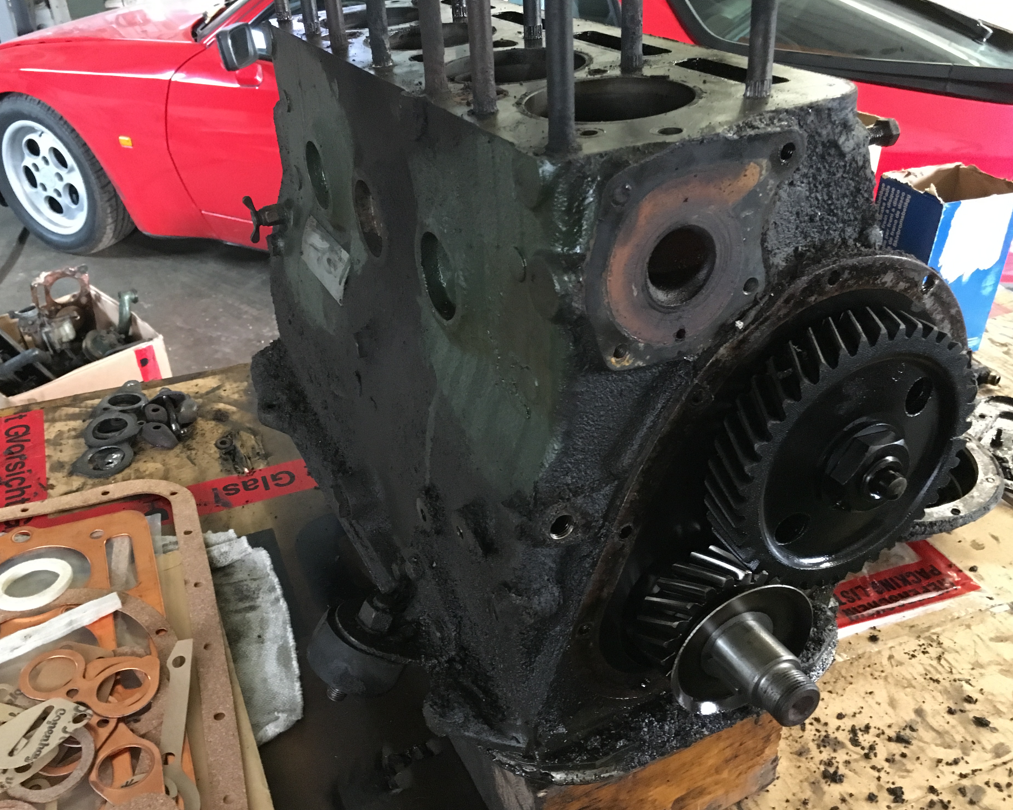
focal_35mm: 31
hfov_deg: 57.1
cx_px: 466
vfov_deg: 47.1
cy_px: 410
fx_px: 929
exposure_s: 1/17
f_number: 2.2
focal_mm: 4.15
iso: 320
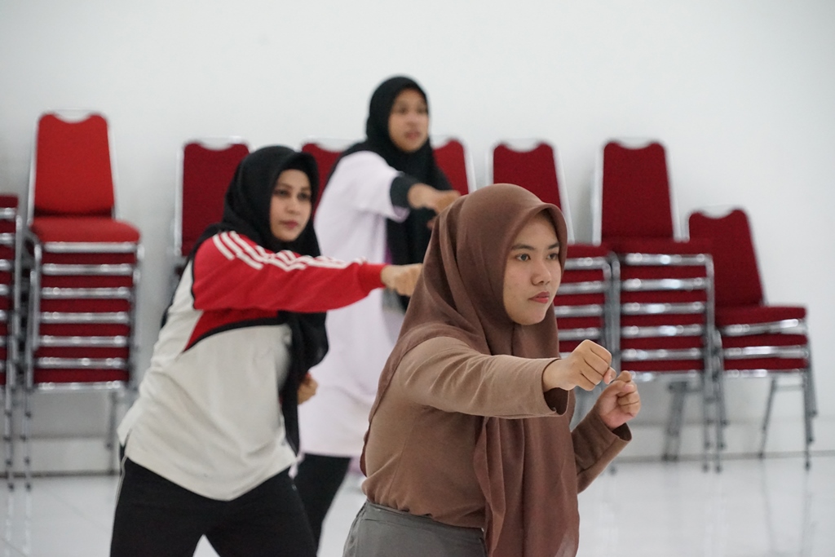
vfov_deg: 9.0
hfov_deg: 13.5
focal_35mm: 152
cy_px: 278
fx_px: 3526
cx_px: 418
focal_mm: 152
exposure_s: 1/160
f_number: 6.3
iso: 12800
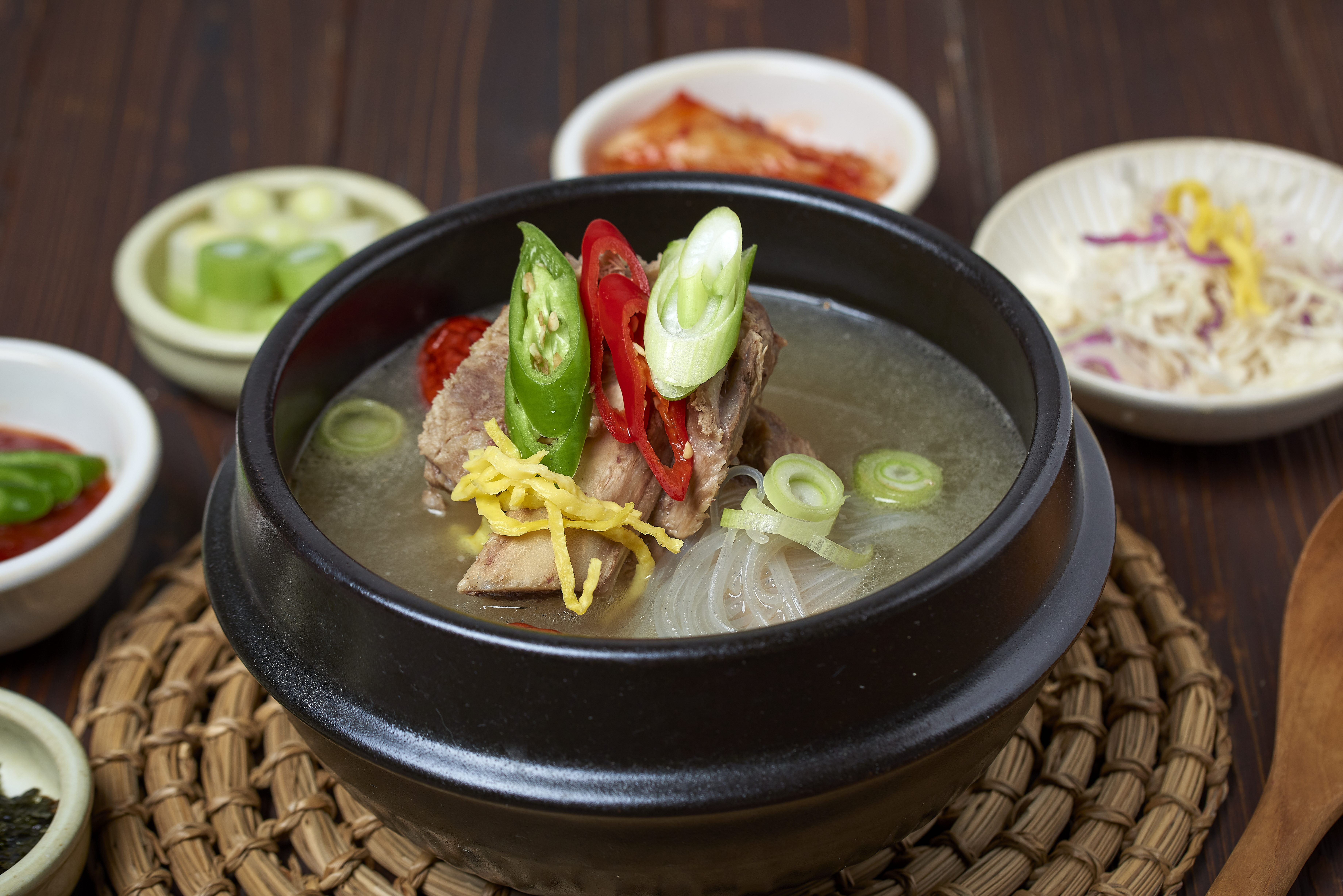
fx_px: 3358
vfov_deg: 15.2
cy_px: 448
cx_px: 672
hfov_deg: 22.6
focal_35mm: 90
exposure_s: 1/160
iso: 250
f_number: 6.3
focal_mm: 90
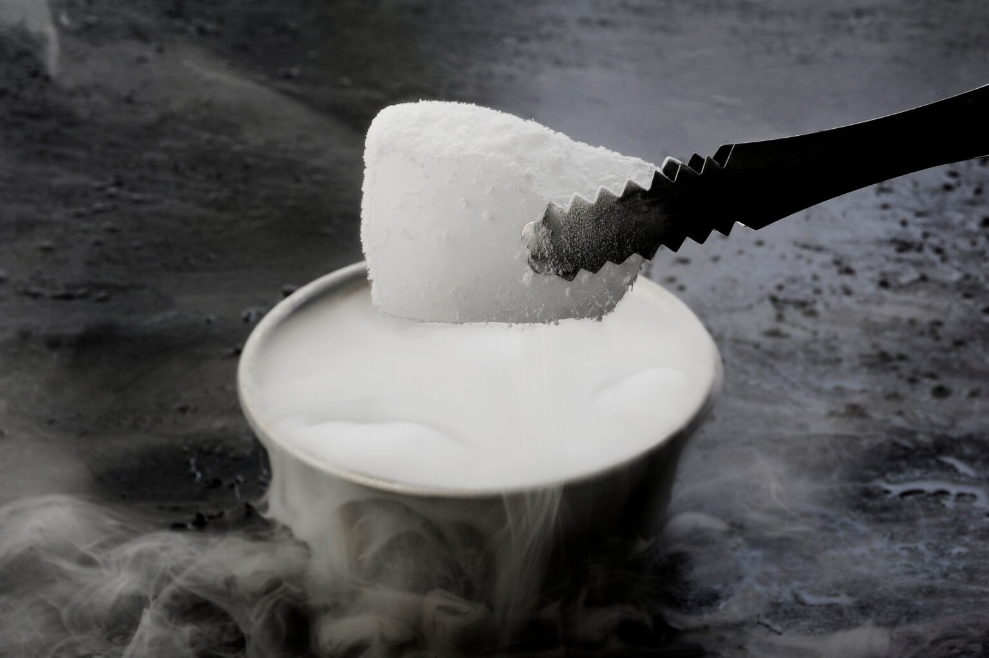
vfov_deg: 13.0
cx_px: 494
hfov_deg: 19.5
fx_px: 2883
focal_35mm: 105
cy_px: 329
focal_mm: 105
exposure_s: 1/200
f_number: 29
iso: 200
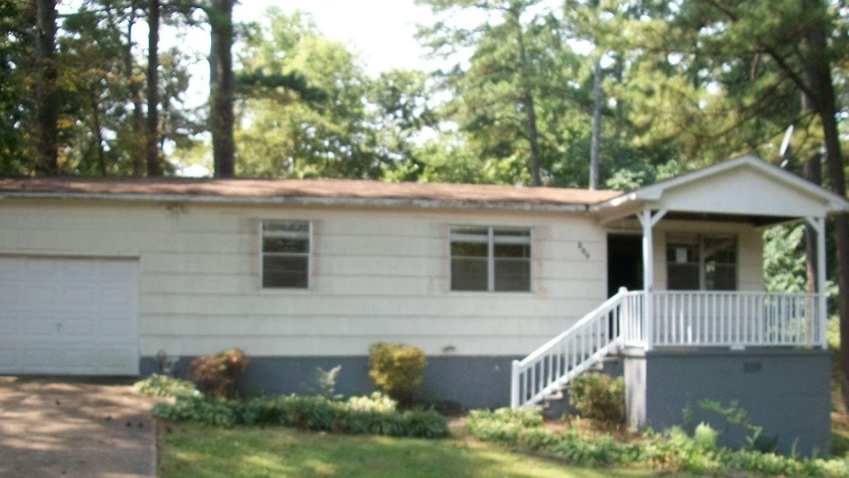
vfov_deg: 33.4
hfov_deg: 56.6
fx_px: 788
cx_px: 424
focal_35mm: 35
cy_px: 315
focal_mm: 5.7
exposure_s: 1/200
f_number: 2.9
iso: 80
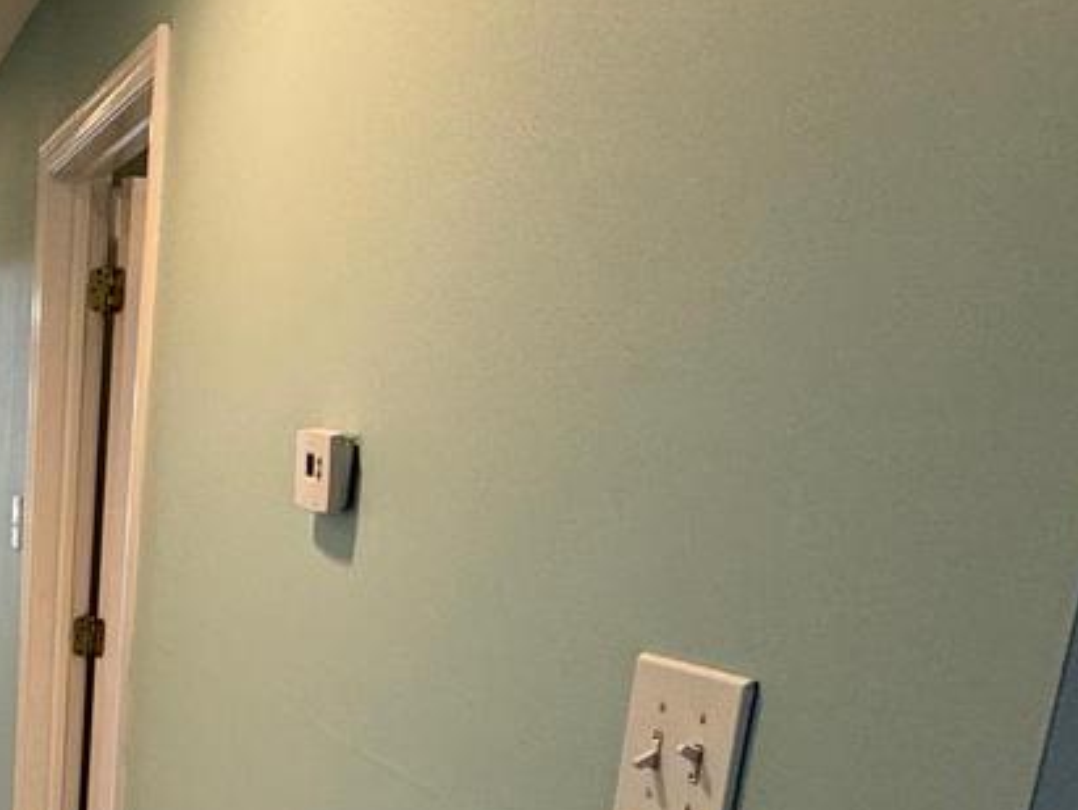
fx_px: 1527
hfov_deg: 33.1
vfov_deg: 27.3
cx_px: -157
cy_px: 881
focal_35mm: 49
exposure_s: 1/60
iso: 200
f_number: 2.2
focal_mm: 2.22
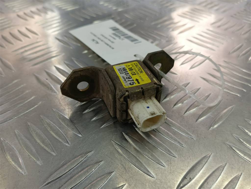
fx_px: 196
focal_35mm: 27
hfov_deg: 65.3
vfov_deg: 51.4
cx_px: 126
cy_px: 94
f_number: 1.6
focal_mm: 4.11
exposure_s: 1/100
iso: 119
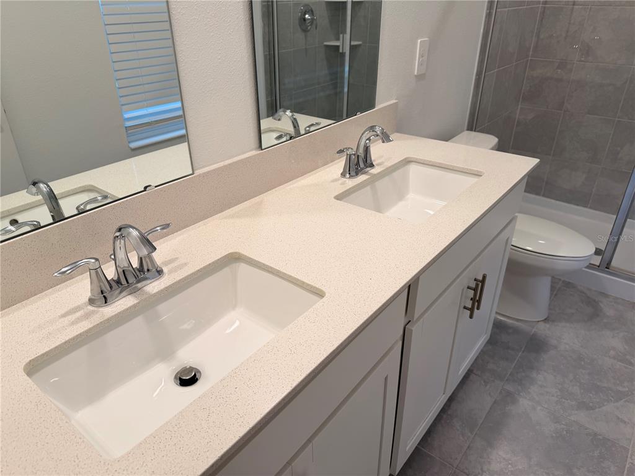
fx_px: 440
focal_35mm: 24
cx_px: 318
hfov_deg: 71.6
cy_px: 238
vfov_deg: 56.8
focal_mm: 6.76
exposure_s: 1/120
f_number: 1.78
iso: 80
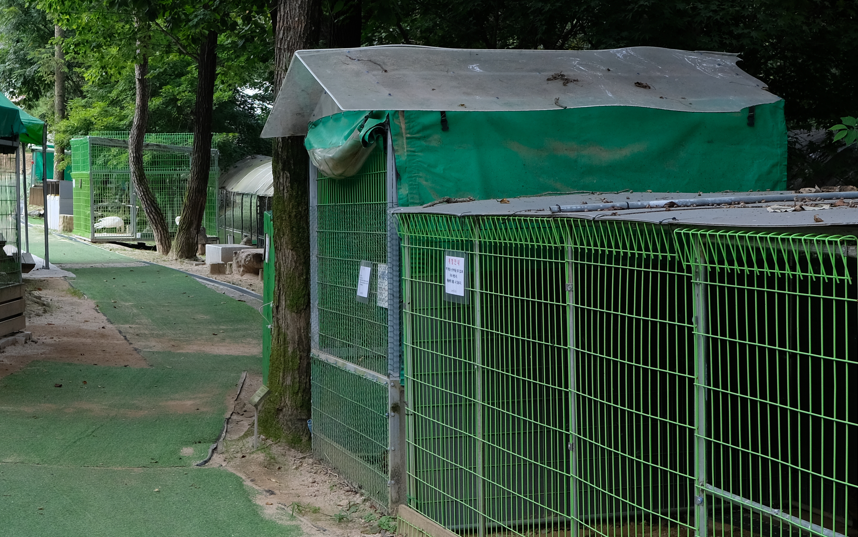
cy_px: 310
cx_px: 239
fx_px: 1730
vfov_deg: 17.6
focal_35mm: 74
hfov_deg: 27.5
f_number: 5.6
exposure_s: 1/125
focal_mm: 23
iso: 400
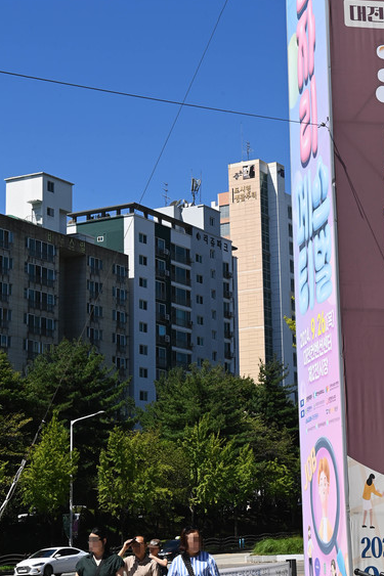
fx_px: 1281
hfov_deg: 17.0
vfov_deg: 25.3
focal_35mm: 80
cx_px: 262
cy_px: 240
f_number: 14
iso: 125
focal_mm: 50
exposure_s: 1/160
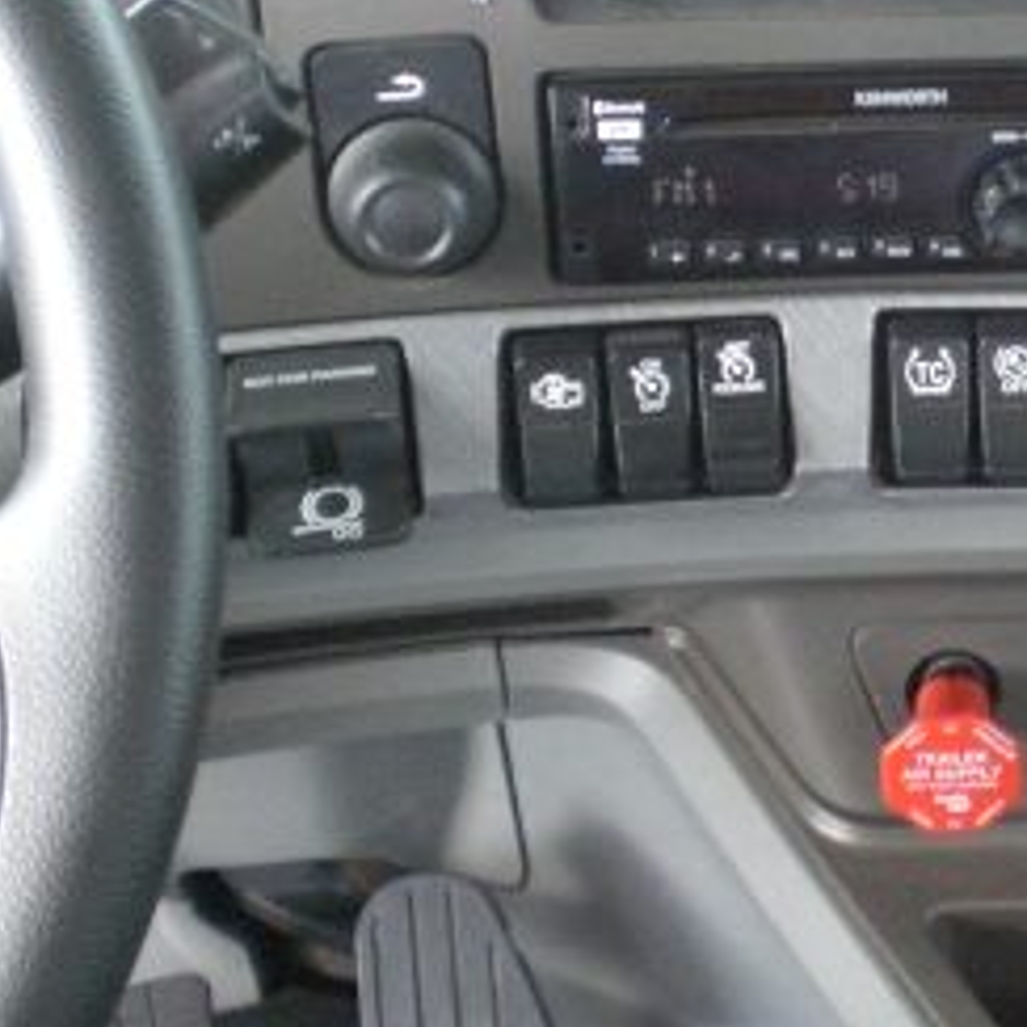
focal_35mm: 88
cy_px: 223
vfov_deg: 19.5
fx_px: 2954
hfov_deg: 18.7
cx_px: 1208
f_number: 3.1
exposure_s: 1/100
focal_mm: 6.3
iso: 400
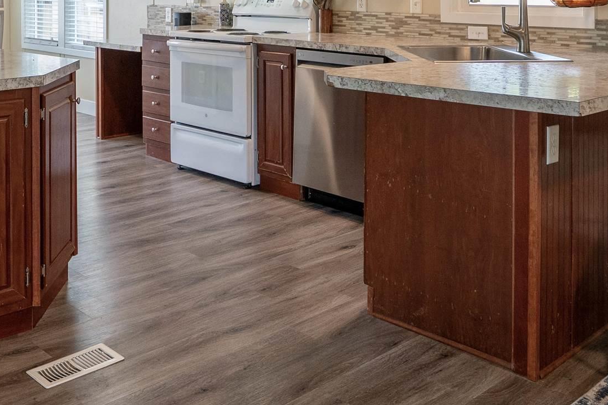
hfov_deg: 43.5
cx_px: 208
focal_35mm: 45
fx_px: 752
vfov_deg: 28.1
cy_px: -11
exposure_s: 1/100
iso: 800
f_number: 4
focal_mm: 15.9
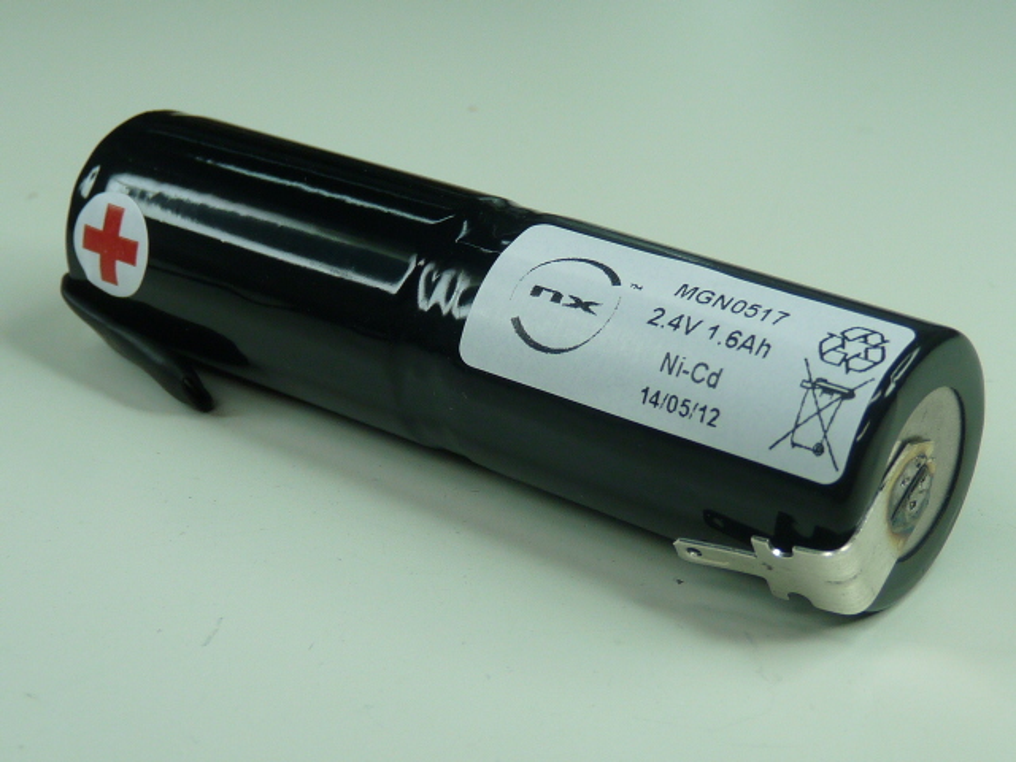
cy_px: 381
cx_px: 508
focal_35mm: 72
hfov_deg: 27.0
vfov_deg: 20.4
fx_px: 2113
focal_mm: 7.4
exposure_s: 1/100
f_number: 3
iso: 100
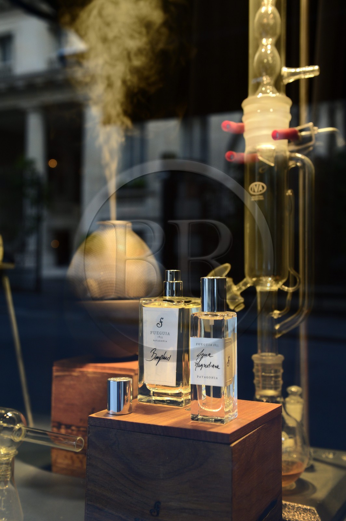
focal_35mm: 45
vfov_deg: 43.6
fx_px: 650
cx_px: 173
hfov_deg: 29.8
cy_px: 260
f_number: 5.6
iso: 800
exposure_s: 1/50
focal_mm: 45
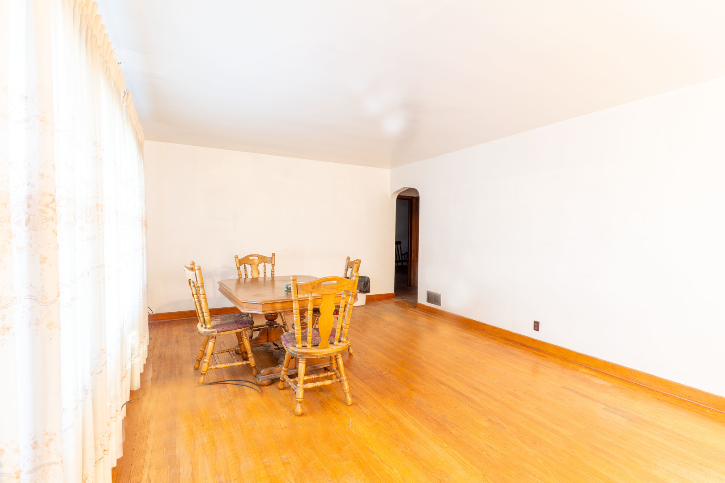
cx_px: 362
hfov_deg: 93.3
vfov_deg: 70.4
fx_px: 342
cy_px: 242
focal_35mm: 17
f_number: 8
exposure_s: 1/3
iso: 125
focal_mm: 17
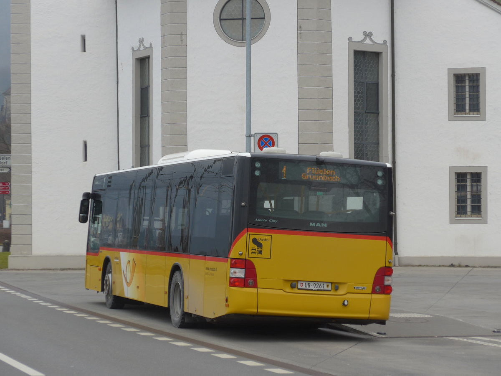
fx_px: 1592
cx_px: 250
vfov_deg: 13.5
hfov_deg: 17.9
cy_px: 188
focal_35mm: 110
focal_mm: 21.6
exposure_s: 1/80
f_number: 4.9
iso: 80
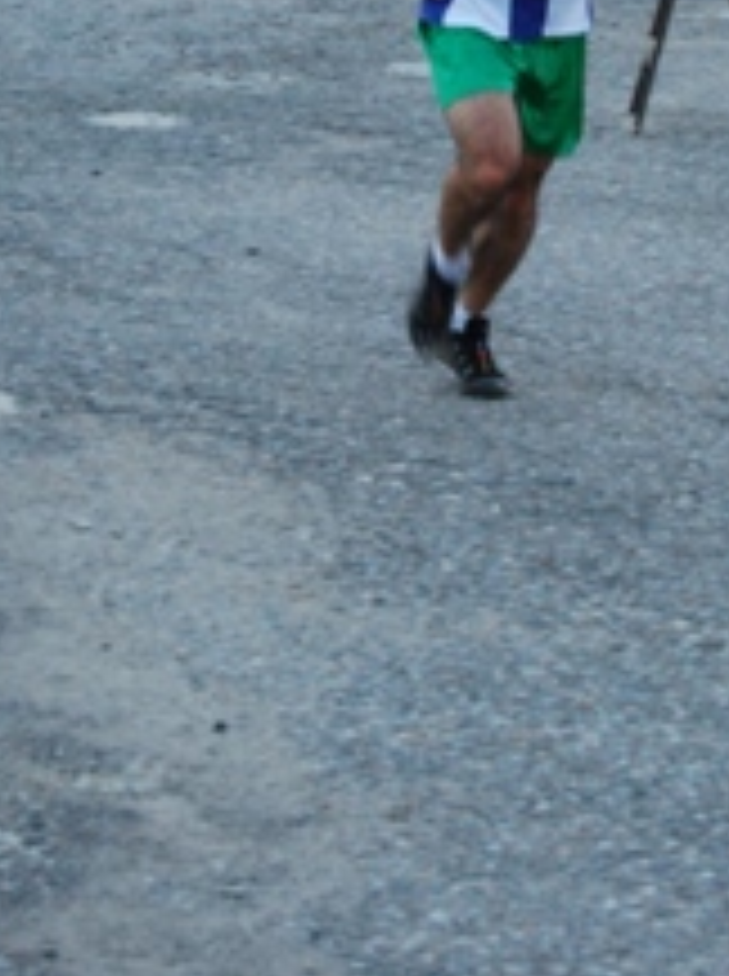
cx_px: 542
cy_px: -13
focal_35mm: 165
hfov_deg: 9.0
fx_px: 4647
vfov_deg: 11.9
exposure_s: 1/80
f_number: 5.6
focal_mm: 55
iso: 800
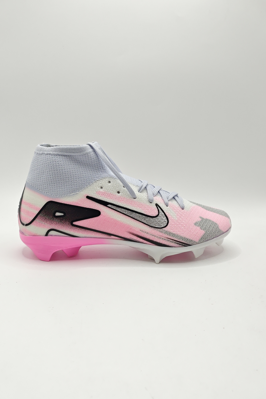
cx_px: 124
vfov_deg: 73.7
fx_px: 266
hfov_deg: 53.1
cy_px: 199
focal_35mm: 24
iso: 3200
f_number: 4
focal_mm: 6.68
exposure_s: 1/640
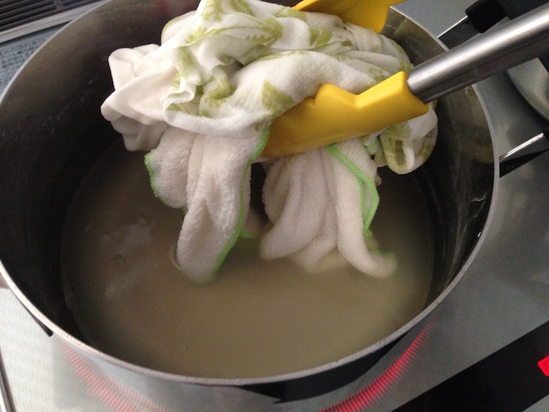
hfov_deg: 55.3
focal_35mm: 33
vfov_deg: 43.0
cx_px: 274
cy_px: 206
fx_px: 524
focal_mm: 4.12
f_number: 2.4
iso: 250
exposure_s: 1/20
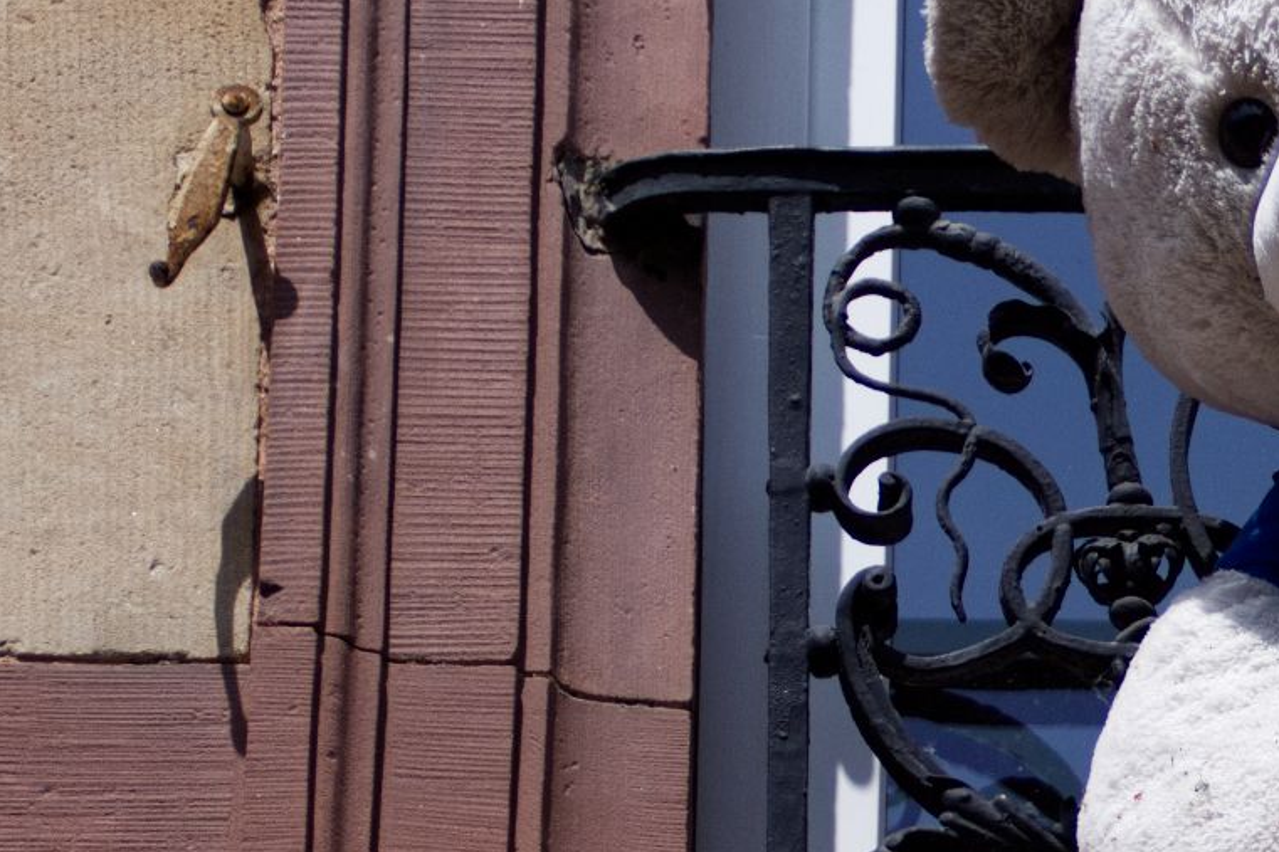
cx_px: 1931
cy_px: 533
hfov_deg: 4.8
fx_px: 15131
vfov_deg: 3.2
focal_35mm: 426
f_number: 5.6
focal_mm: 90
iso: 200
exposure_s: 1/1250
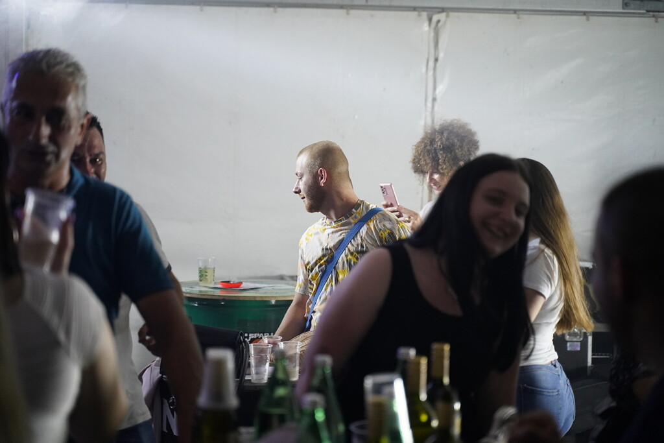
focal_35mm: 75
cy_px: 222
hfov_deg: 27.0
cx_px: 332
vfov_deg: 18.2
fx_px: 1383
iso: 5000
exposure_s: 1/200
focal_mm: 75
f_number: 2.8
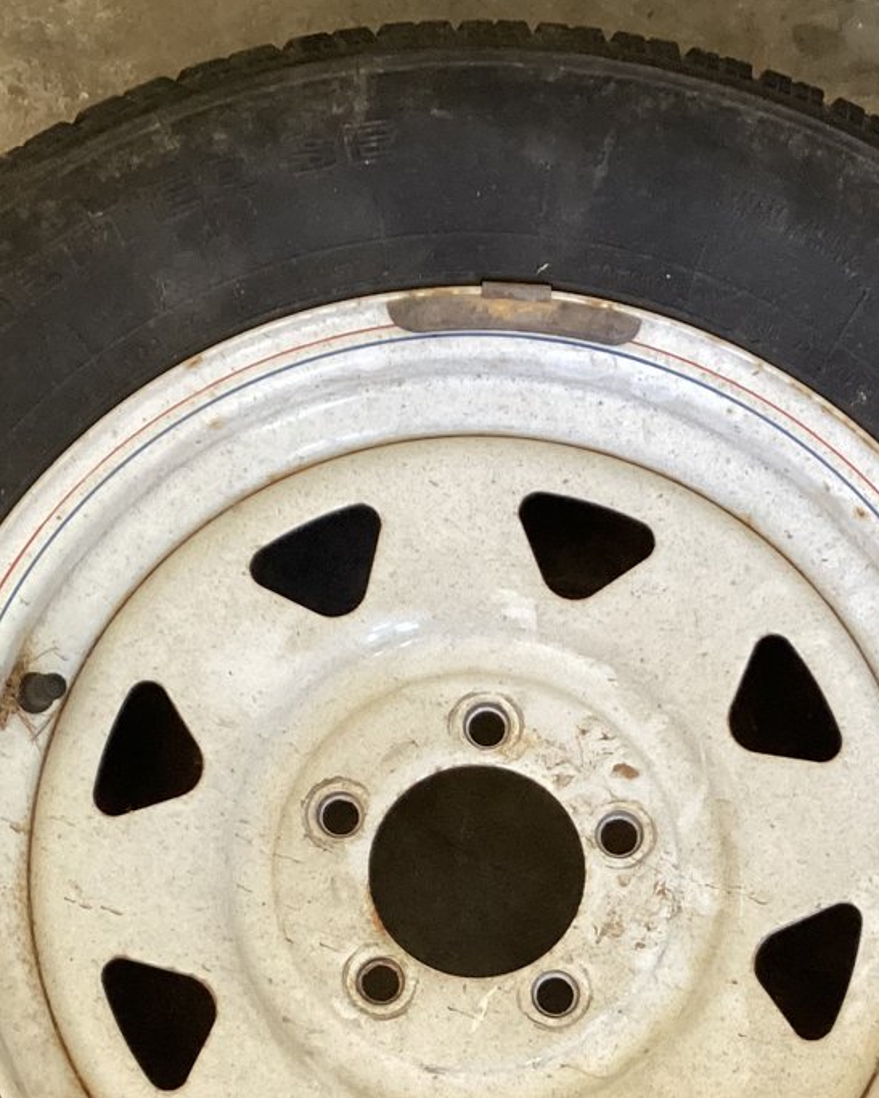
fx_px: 2177
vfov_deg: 27.6
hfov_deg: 22.8
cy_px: 904
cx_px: 496
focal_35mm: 67
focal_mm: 3.3
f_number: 2.4
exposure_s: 1/50
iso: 250
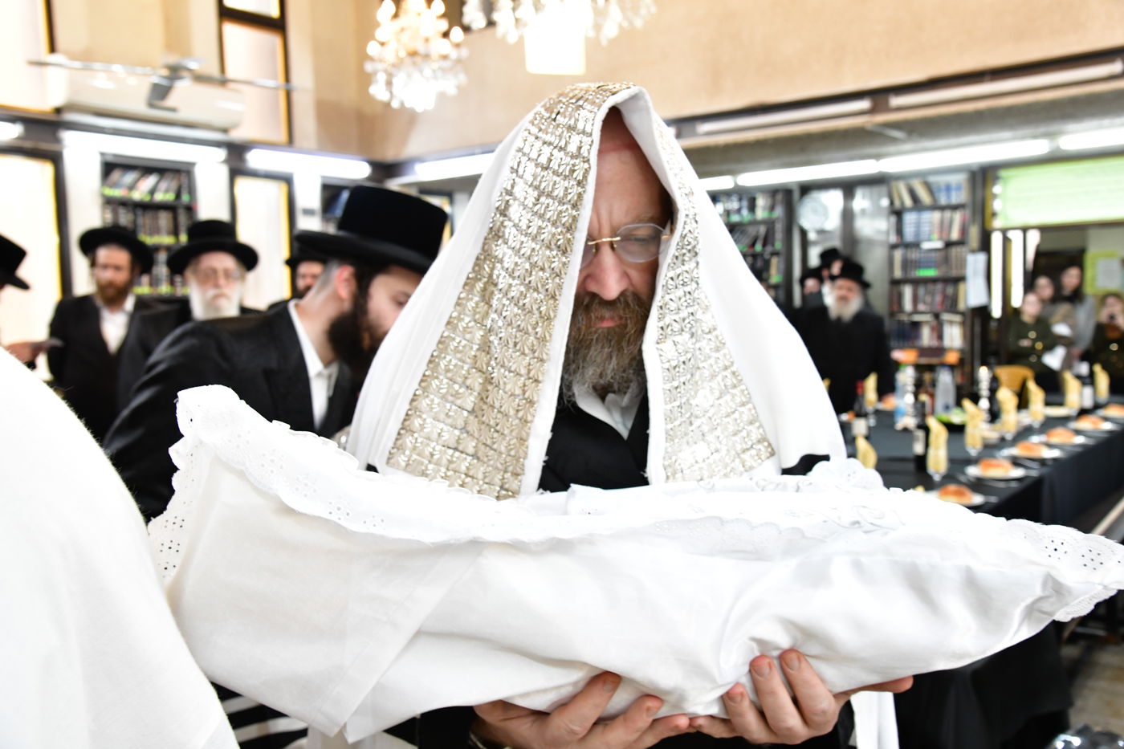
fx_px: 1061
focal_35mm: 34
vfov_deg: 38.9
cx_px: 562
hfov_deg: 55.8
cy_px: 374
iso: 2500
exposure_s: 1/100
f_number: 6.3
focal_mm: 34
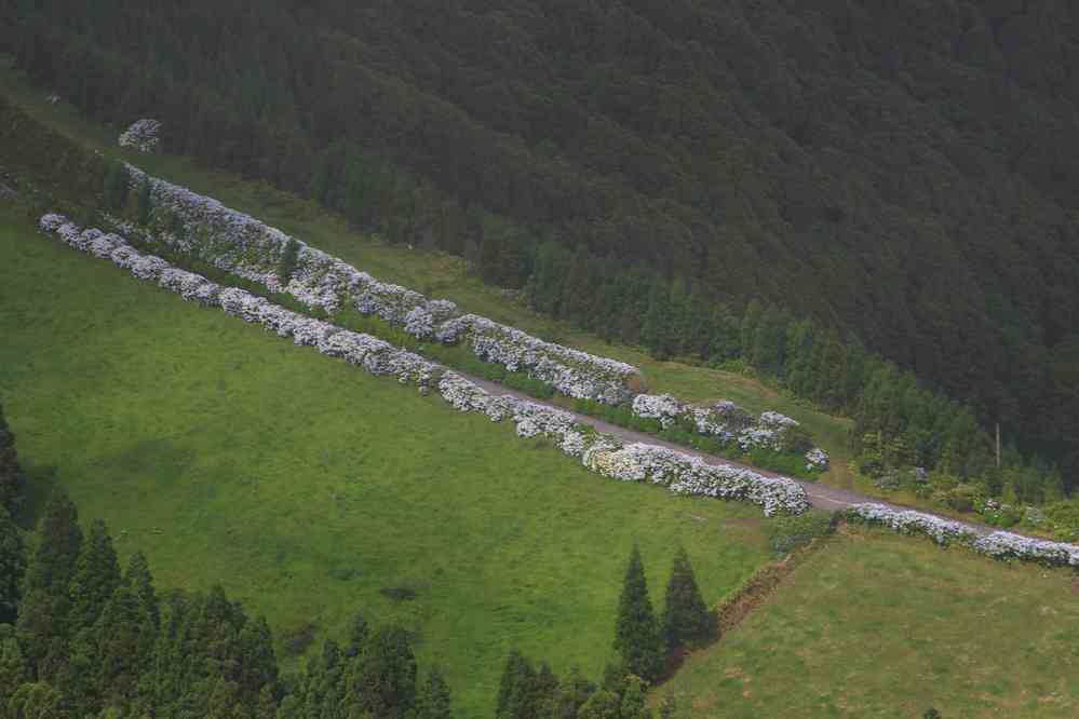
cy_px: 360
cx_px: 540
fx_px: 8541
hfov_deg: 7.2
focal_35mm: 285
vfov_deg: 4.8
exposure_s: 1/250
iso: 200
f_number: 8
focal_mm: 190
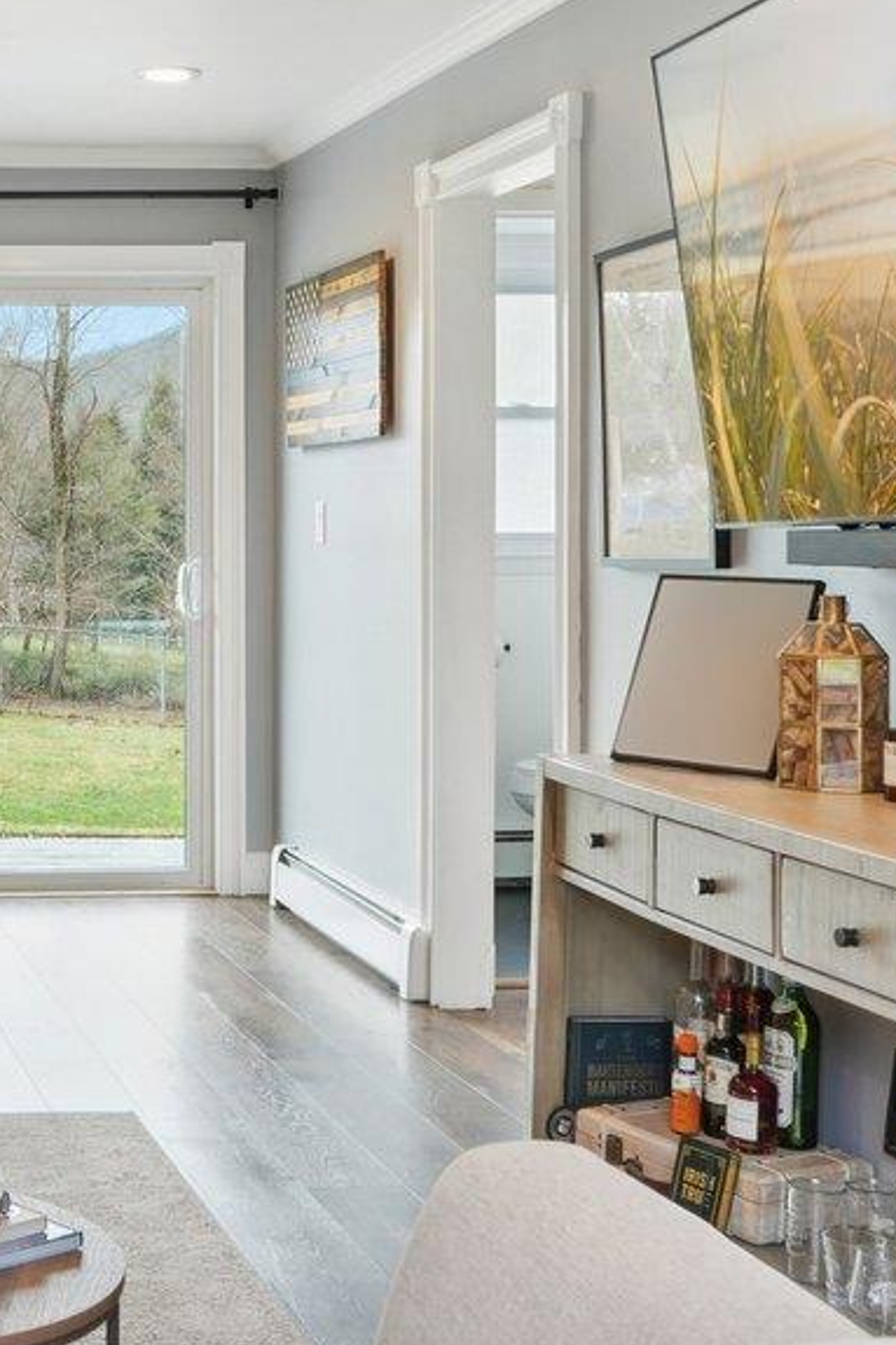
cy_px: 556
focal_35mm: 59
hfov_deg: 21.5
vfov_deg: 34.0
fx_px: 2196
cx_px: -157
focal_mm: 16.5
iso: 400
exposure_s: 1/20
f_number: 9
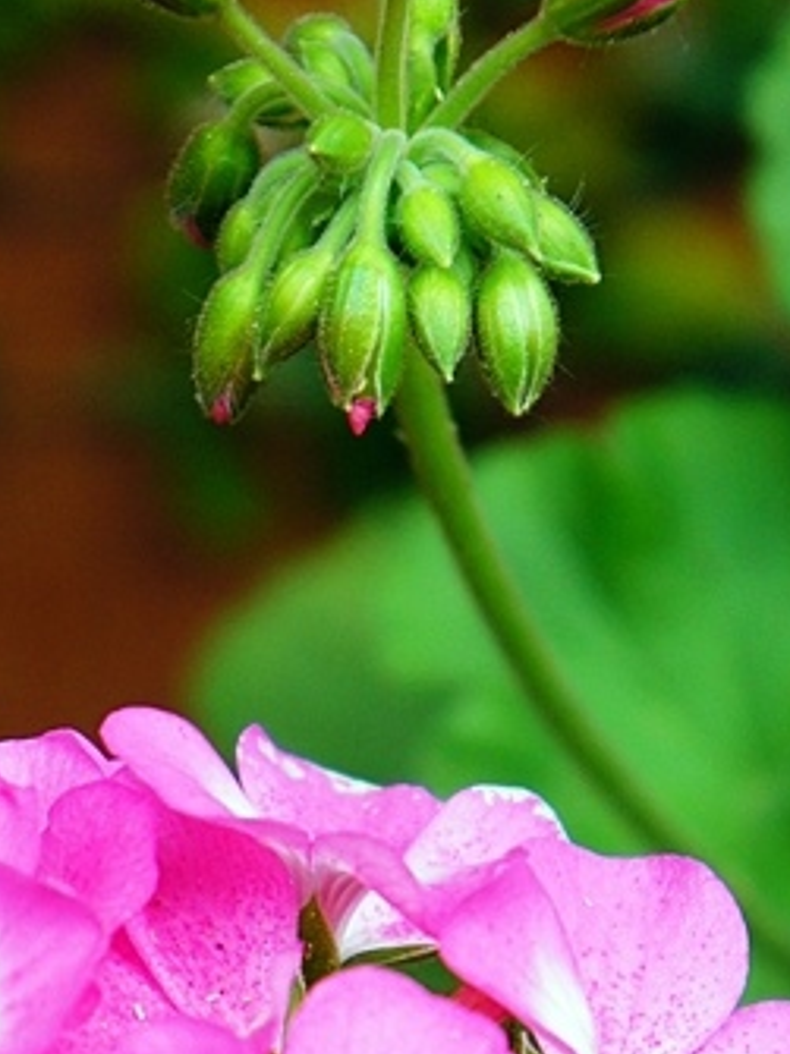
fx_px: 6251
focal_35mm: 205
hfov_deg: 7.2
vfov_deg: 9.6
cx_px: 238
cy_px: 997
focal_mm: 53
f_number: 5.6
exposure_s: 1/100
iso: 400
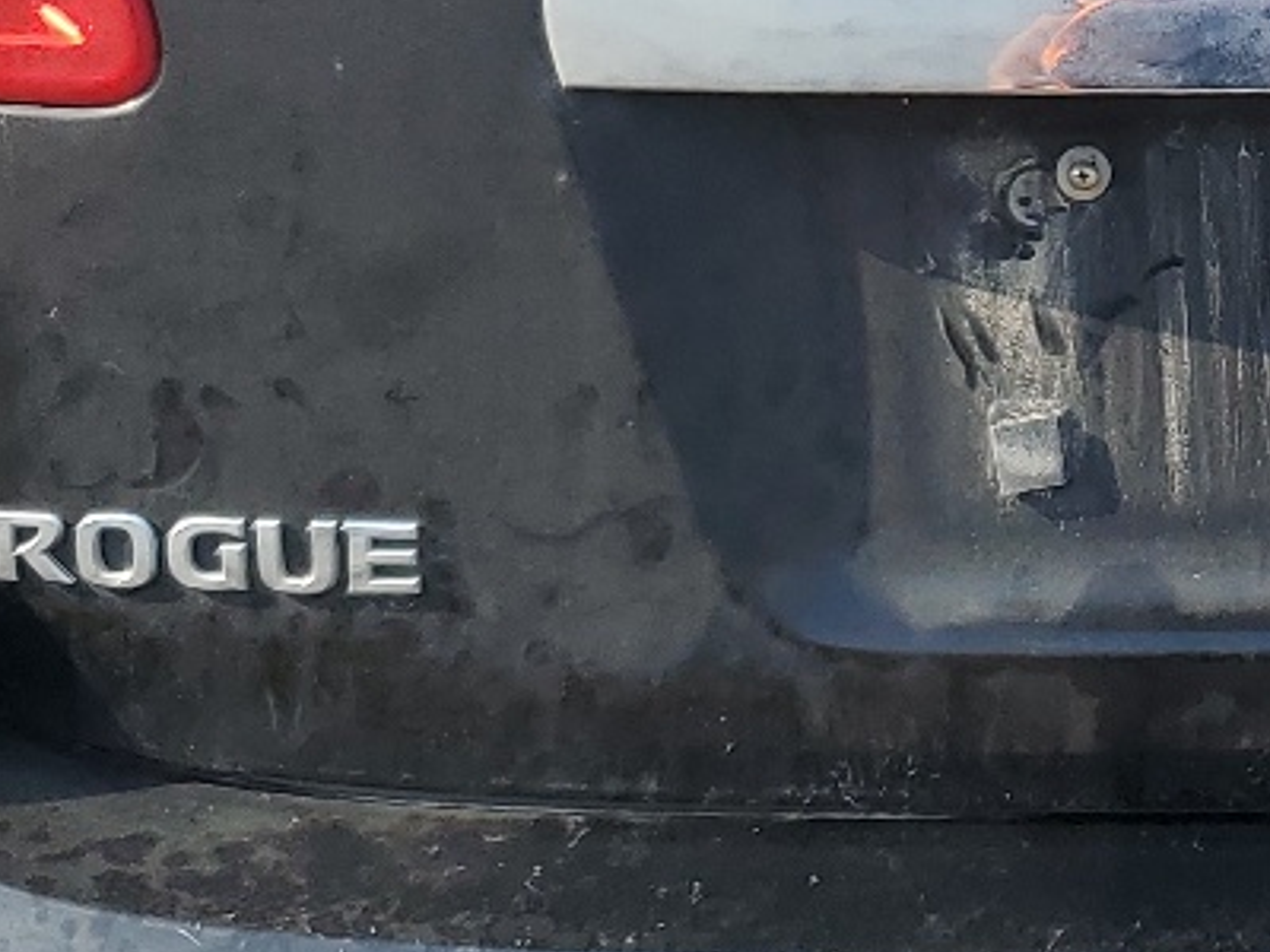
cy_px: -6
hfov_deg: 18.5
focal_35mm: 104
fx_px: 3816
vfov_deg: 14.0
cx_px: 1219
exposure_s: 1/2000
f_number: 1.5
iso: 50
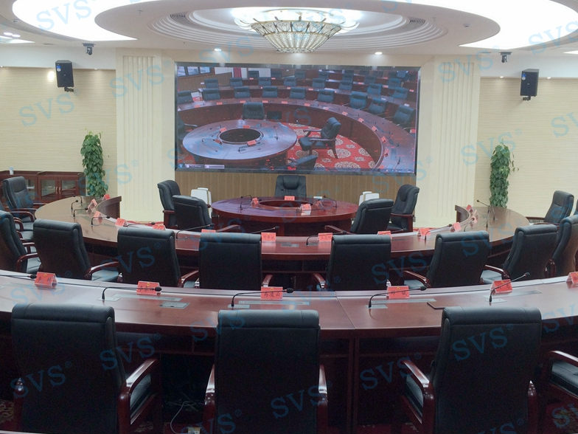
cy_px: 194
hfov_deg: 50.1
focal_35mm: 37
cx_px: 298
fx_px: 618
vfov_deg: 38.6
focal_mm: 4.15
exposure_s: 1/60
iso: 32
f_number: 2.2
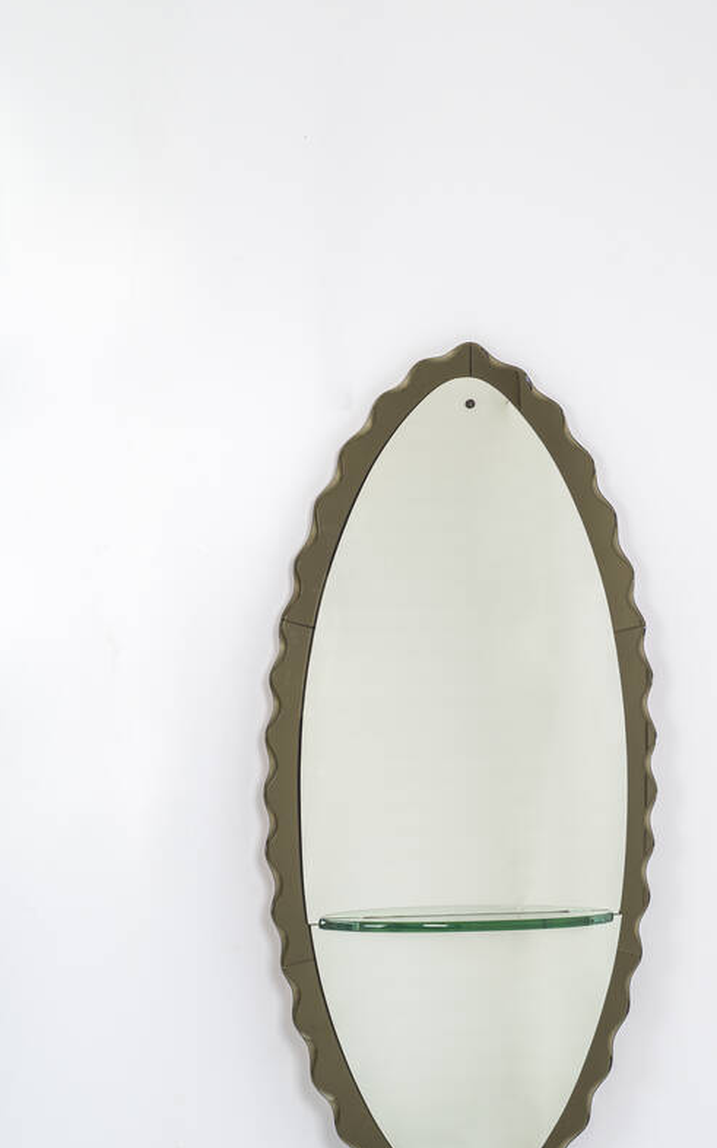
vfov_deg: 29.3
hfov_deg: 18.6
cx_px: 454
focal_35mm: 70
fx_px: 2189
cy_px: 725
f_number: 10
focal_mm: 50
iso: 80
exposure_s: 1/200
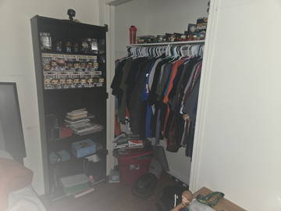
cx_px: 140
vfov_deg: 58.9
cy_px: 106
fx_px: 187
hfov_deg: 73.9
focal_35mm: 23
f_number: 1.8
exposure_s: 1/20.8
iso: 125
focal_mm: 5.4
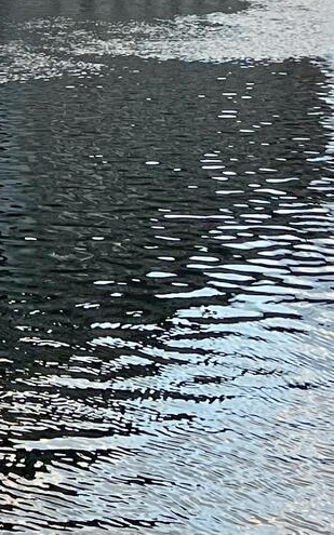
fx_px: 1662
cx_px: -338
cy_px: -149
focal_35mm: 114
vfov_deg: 17.2
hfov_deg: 10.5
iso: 50
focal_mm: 5.7
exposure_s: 1/448
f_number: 1.5
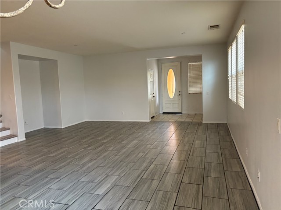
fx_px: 211
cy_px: 105
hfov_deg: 67.3
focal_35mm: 26
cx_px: 140
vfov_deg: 53.1
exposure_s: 1/60
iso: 250
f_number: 1.6
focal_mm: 5.96
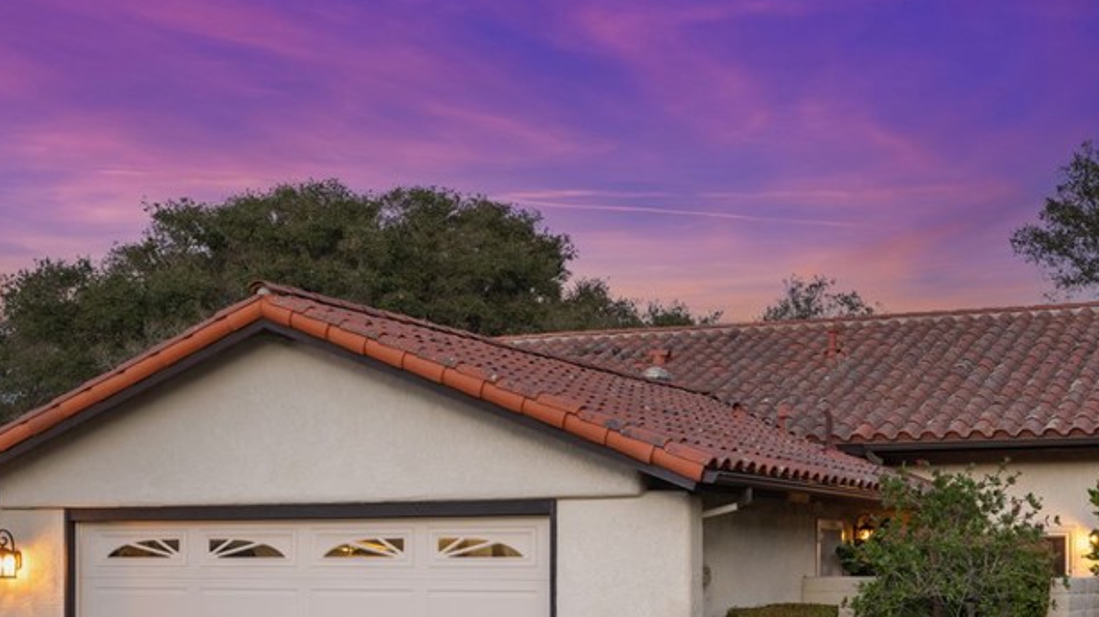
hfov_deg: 34.3
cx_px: 635
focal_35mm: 61
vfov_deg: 19.5
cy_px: 497
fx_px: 1777
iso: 1000
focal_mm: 35
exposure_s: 1/5
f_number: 8
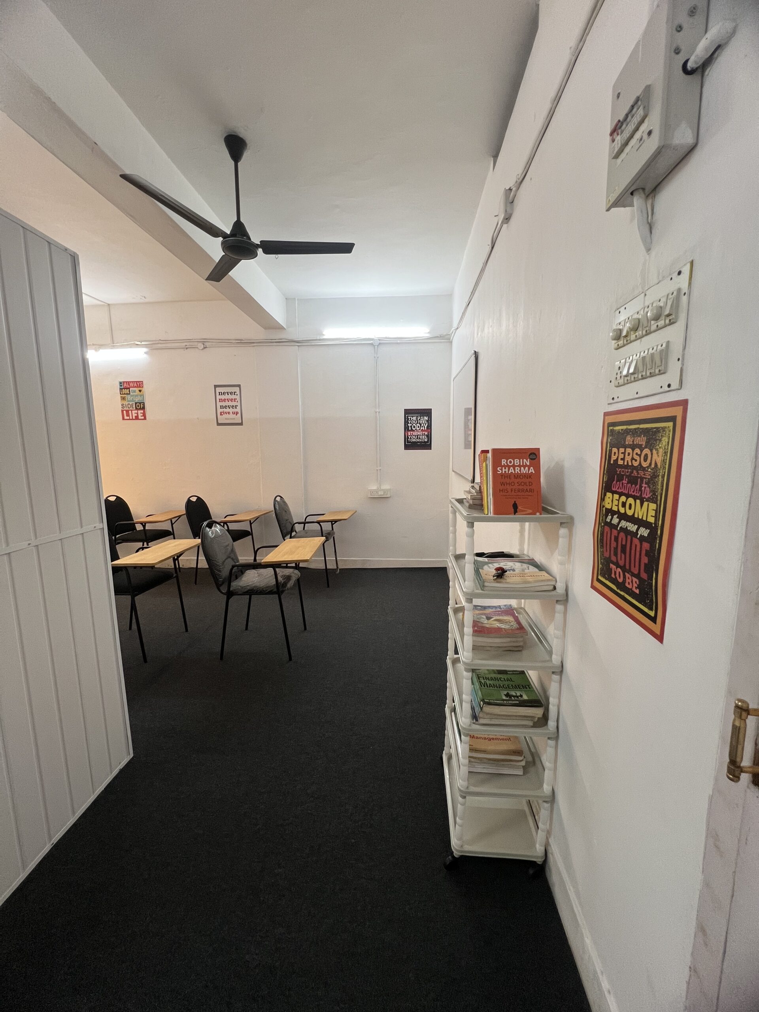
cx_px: 380
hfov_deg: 89.9
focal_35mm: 13
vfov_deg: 106.2
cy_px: 506
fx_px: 380
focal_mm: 1.57
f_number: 1.8
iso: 200
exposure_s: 1/100
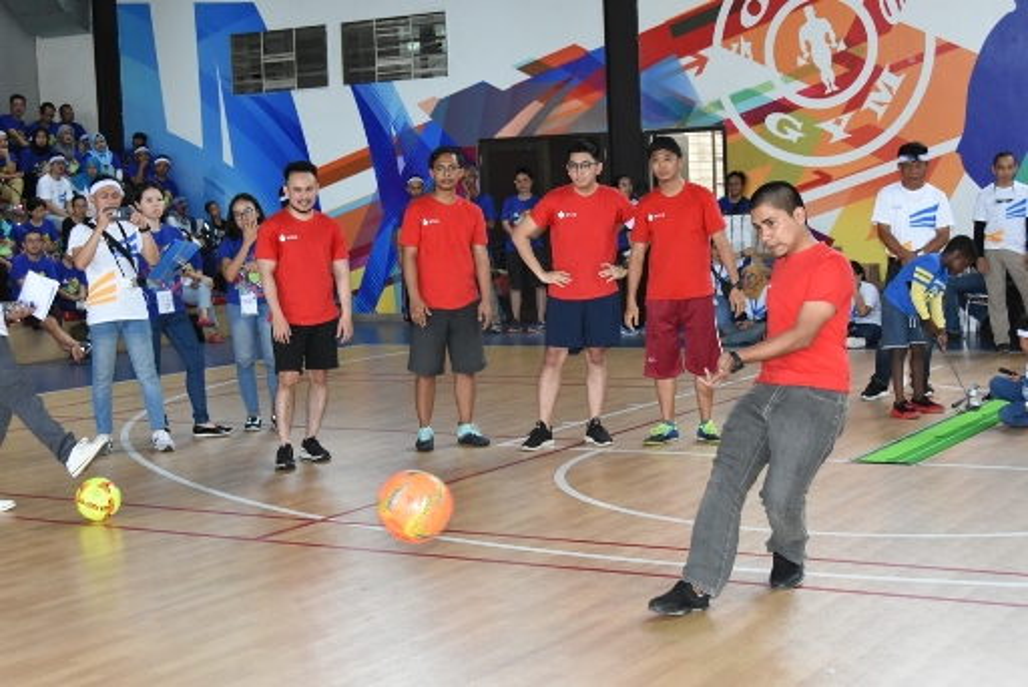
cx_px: 514
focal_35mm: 57
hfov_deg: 35.0
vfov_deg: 23.8
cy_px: 344
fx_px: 1629
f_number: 6.3
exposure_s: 1/250
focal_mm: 38
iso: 1600
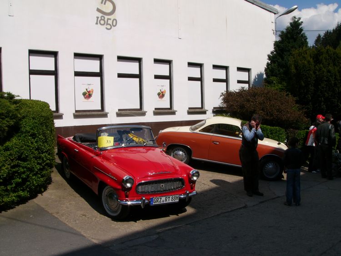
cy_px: 128
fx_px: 355
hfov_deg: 51.3
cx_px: 170
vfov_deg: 39.7
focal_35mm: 36
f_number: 8
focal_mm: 6
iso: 50
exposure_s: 1/250
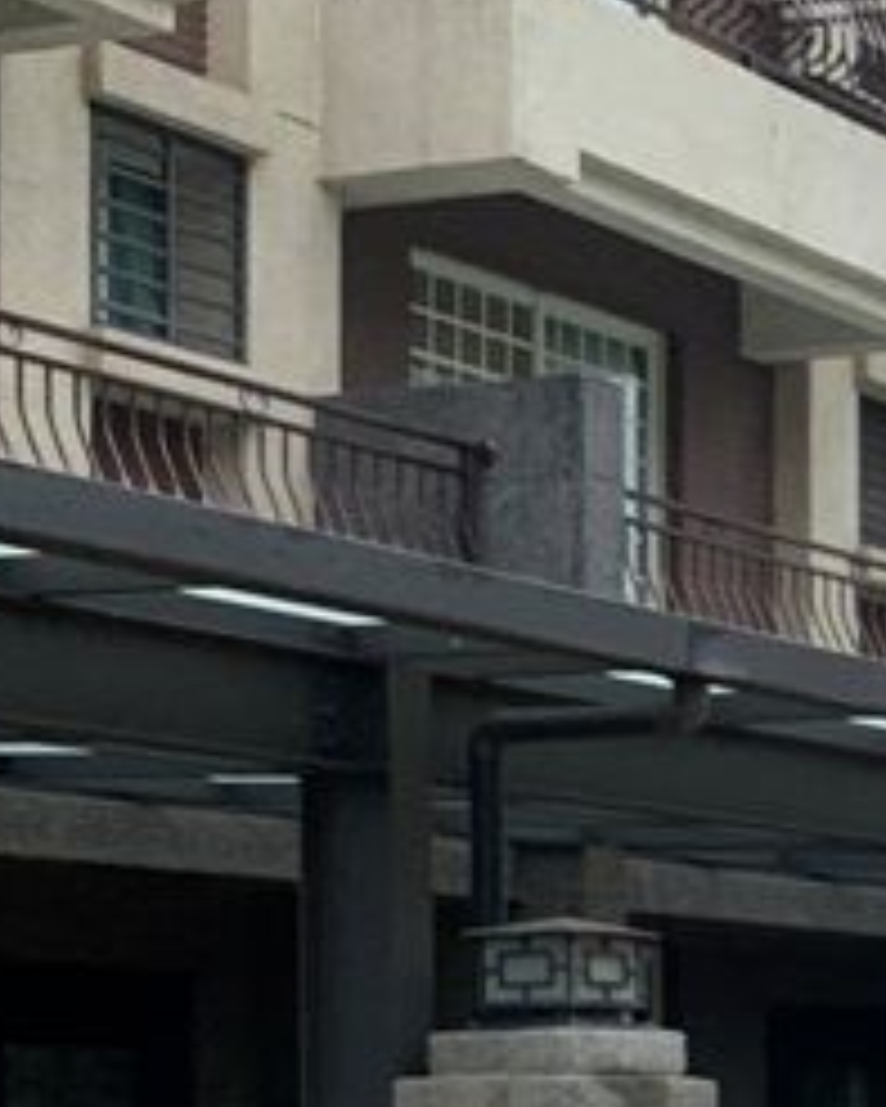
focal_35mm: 99
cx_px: 1875
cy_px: 1084
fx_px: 3243
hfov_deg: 13.1
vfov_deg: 18.9
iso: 25
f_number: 1.8
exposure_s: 1/981
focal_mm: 4.25
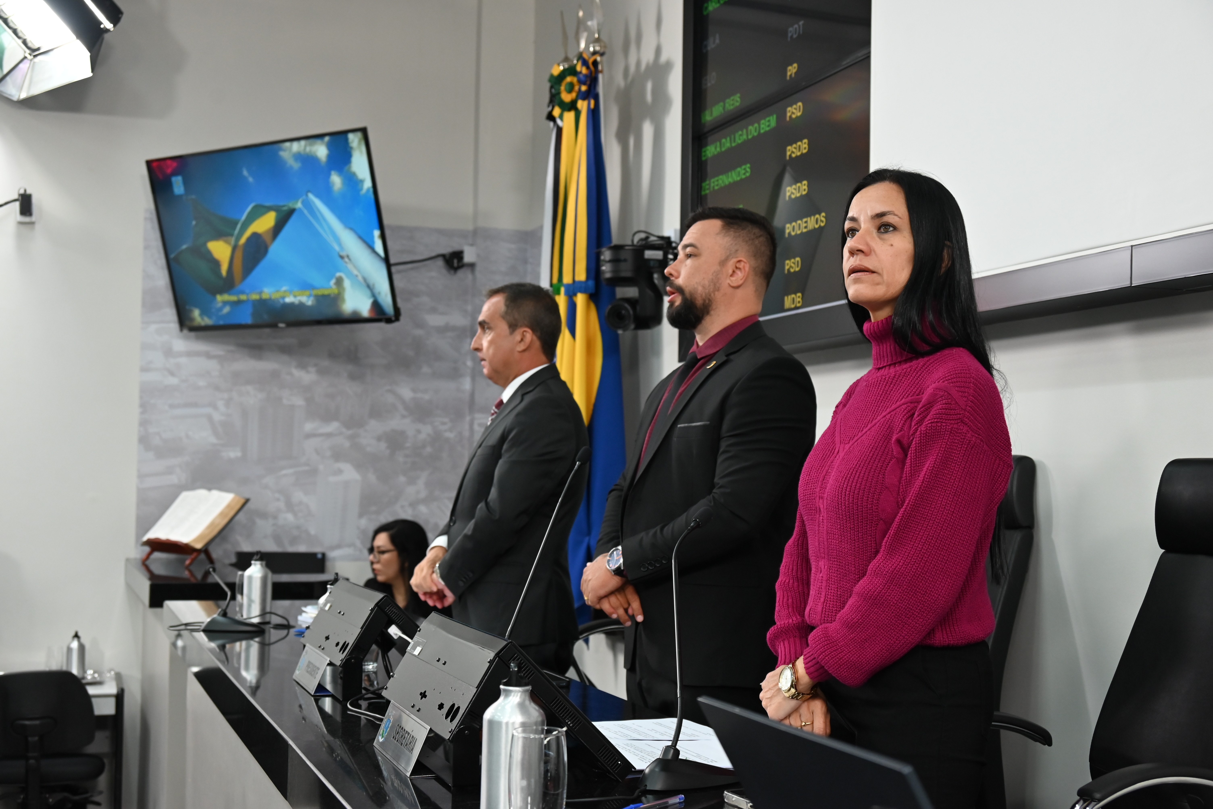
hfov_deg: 43.6
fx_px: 1517
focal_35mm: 45
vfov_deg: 29.9
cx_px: 606
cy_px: 404
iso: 1250
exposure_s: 1/125
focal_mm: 45
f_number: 5.3
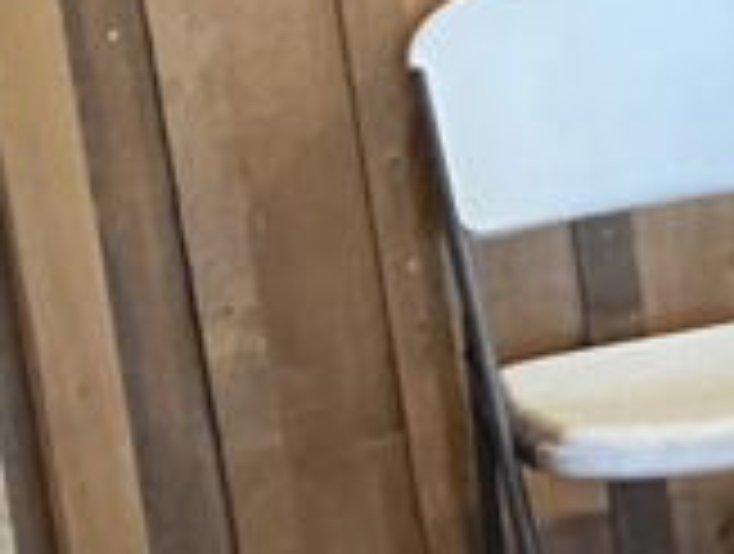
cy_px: 23
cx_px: 2648
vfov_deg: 7.8
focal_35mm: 191
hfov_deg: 7.9
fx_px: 4059
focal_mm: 4.25
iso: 400
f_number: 1.8
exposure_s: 1/60
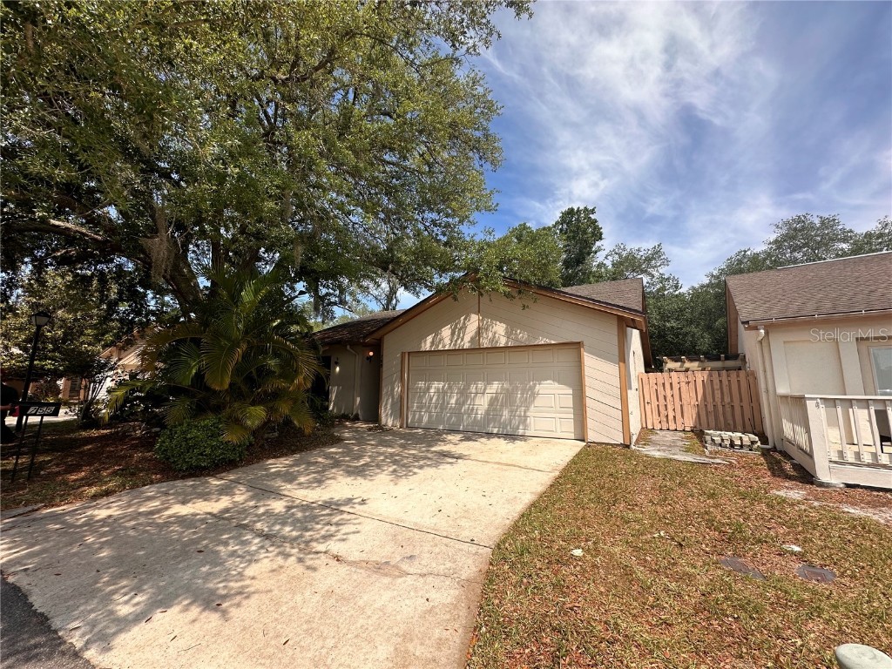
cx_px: 446
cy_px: 334
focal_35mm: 14
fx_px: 361
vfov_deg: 85.7
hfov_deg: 102.1
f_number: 2.2
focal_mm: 2.22
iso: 50
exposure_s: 1/1490
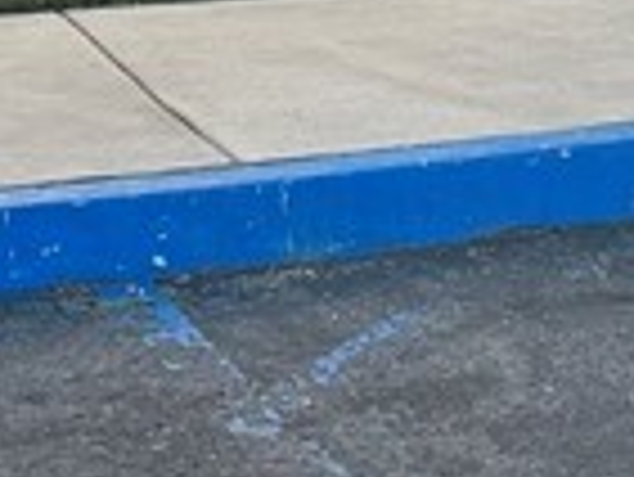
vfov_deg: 7.9
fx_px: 3190
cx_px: 1075
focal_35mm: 174
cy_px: -648
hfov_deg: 10.8
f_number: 1.78
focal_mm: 6.86
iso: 80
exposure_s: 1/1157
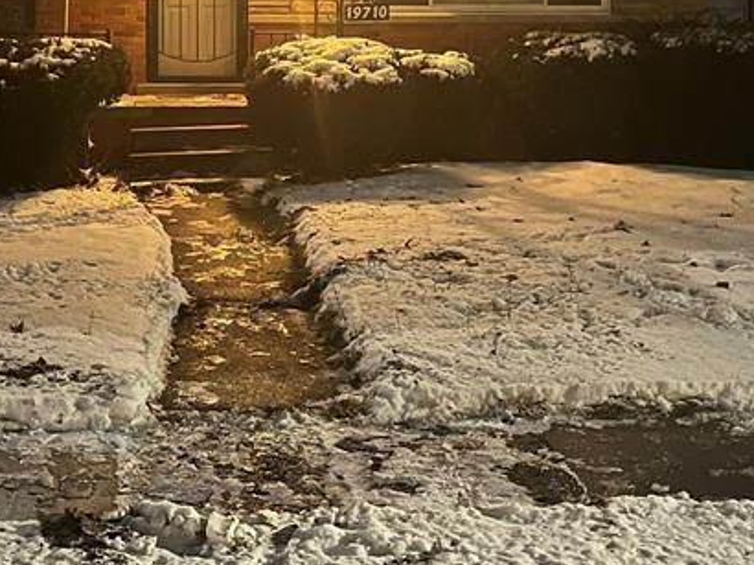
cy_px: 35
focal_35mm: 65
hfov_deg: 29.6
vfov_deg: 21.9
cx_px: 256
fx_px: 1415
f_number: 1.6
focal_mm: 5.1
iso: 640
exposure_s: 1/5
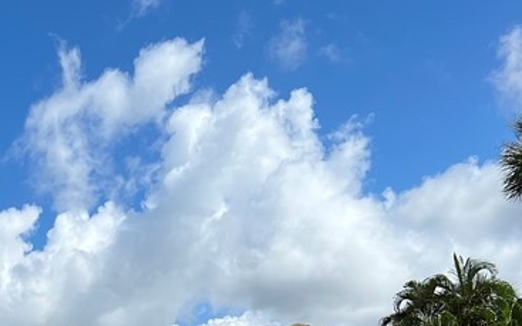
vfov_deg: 15.5
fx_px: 1095
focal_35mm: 77
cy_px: 505
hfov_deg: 25.2
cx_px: -31
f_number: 1.5
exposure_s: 1/5319
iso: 50
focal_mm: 5.7
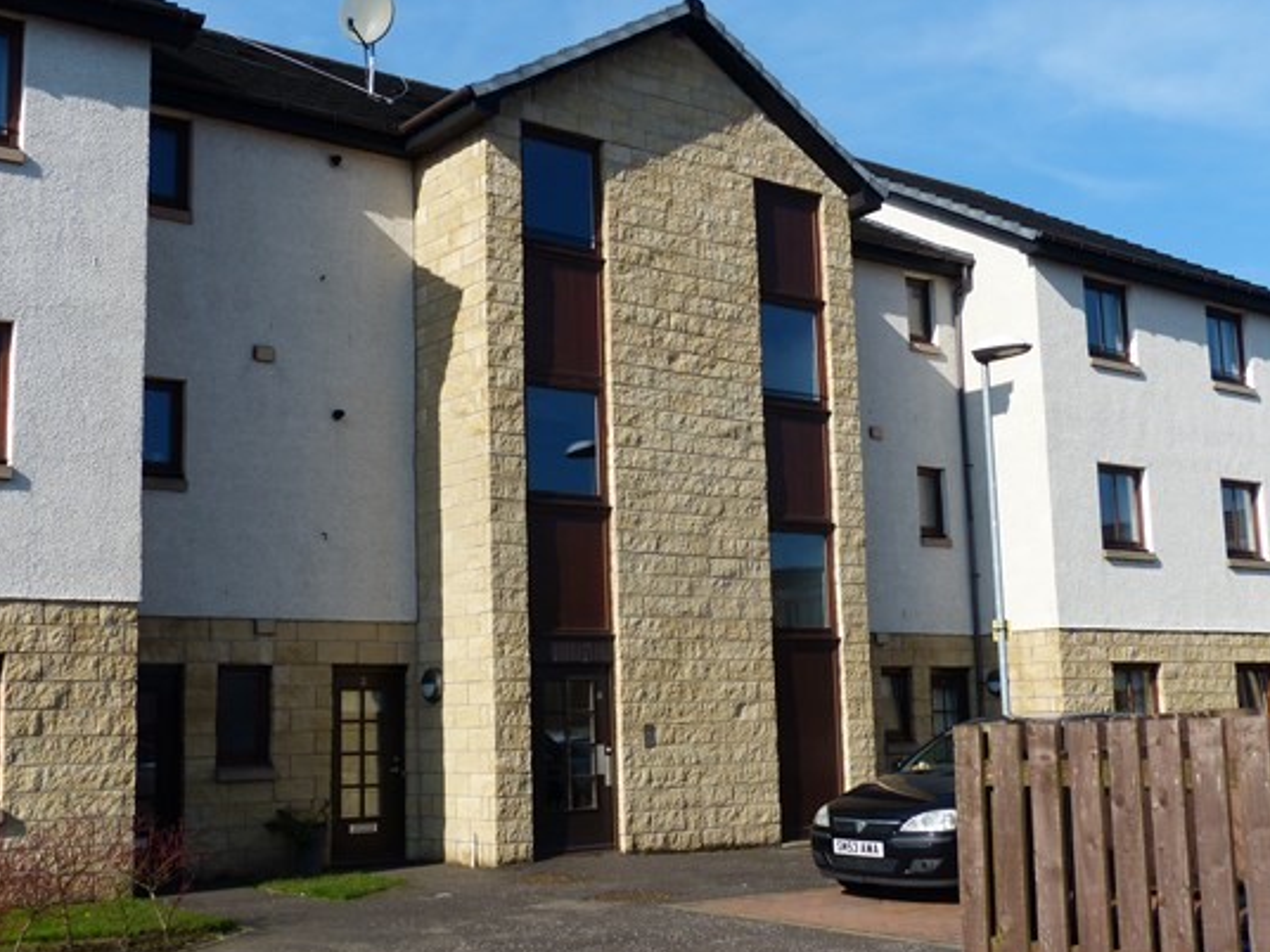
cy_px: 490
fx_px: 1578
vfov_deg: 33.6
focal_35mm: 43
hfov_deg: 43.8
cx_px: 595
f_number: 4
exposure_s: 1/1000
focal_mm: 6.4
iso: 100
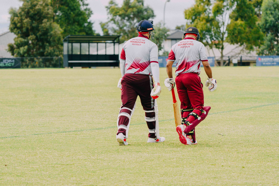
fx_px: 1550
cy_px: 93
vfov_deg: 6.9
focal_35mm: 200
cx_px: 140
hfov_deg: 10.3
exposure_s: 1/800
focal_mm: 200
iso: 500
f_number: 6.3
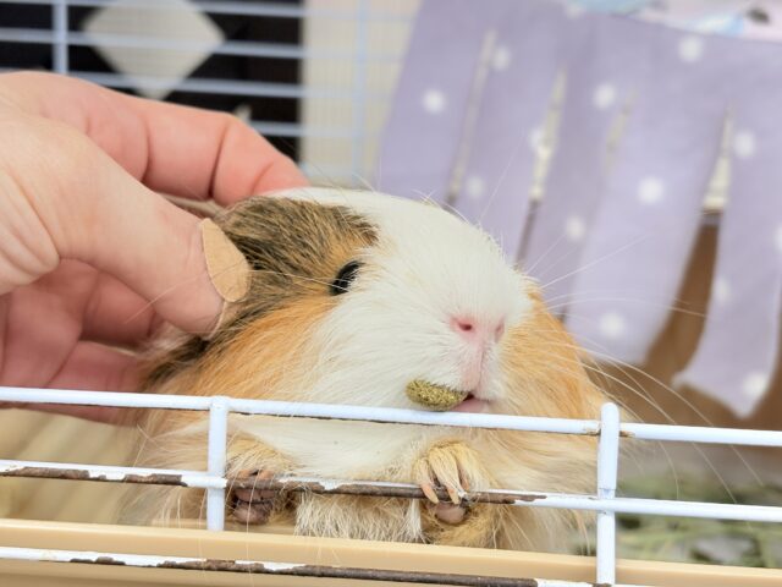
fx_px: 1175
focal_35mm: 52
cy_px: 294
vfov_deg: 28.0
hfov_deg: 36.8
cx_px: 391
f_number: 1.6
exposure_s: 1/50
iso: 64
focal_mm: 5.96
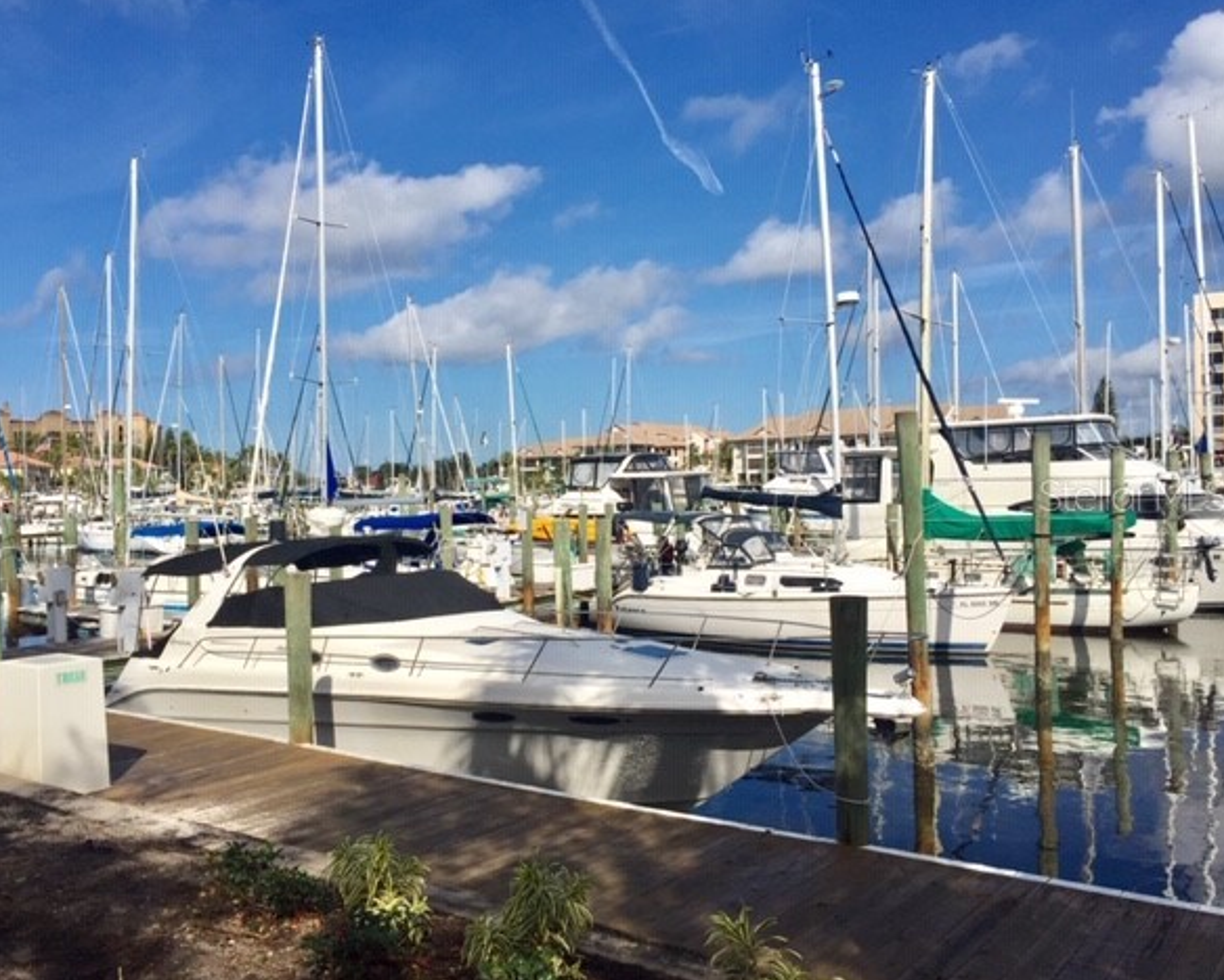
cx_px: 566
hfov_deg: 57.1
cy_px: 494
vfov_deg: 47.2
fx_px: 1124
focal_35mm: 31
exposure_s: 1/4950
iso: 32
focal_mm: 4.15
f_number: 2.2
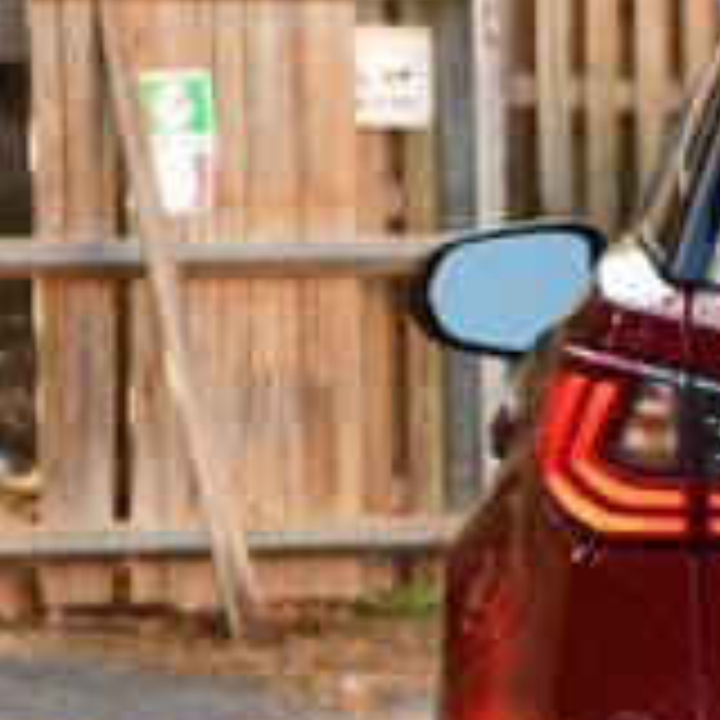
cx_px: 1328
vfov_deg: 3.5
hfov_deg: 3.5
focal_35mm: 498
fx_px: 11719
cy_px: 590
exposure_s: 1/250
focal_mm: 98
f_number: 5
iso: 400
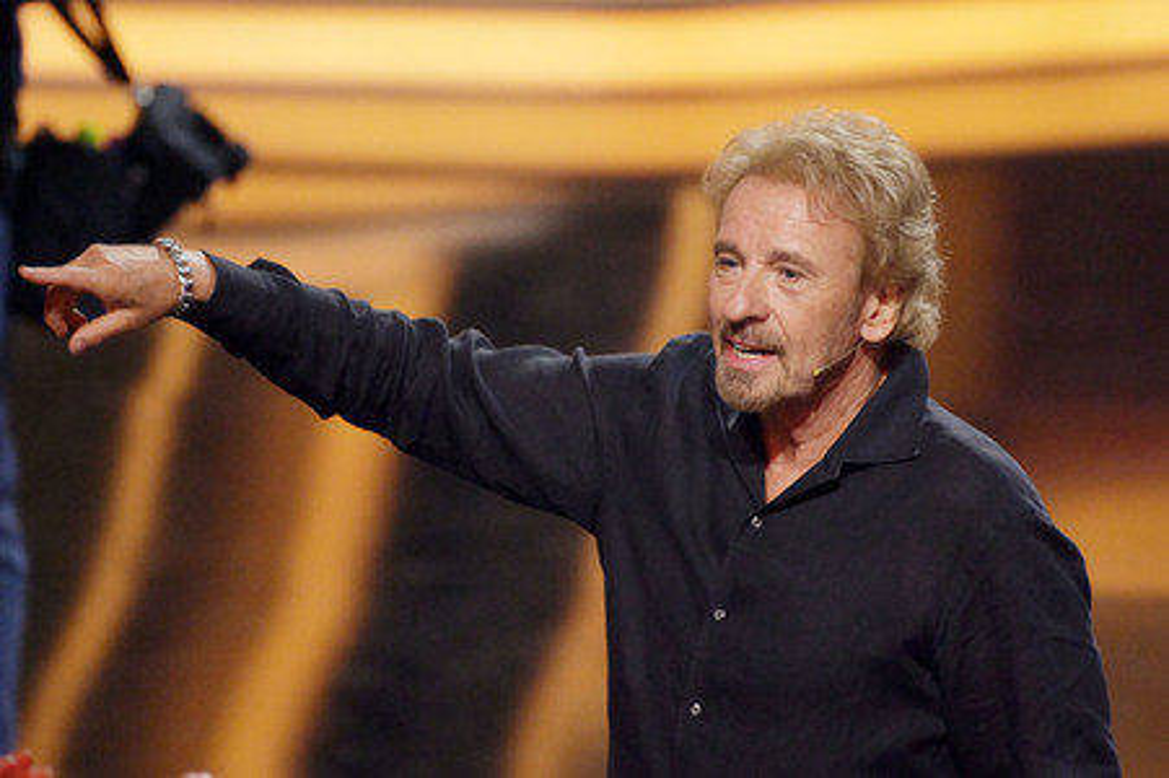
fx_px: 16224
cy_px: 389
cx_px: 584
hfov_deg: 4.1
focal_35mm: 500
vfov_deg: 2.7
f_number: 5.6
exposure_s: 1/320
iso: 8000
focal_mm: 500
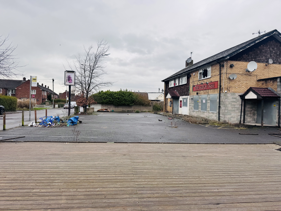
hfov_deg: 71.6
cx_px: 140
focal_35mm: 24
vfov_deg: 56.8
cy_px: 106
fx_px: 195
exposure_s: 1/445
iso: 80
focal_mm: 6.76
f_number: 1.78
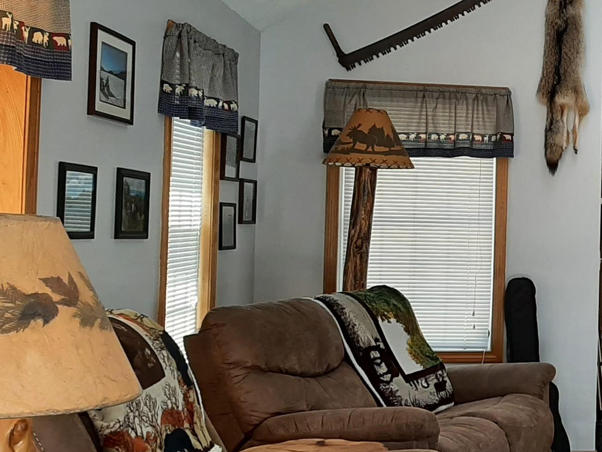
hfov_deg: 28.2
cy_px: 197
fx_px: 1061
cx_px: 693
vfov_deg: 24.0
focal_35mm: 61
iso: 50
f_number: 1.7
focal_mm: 3.93
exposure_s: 1/60
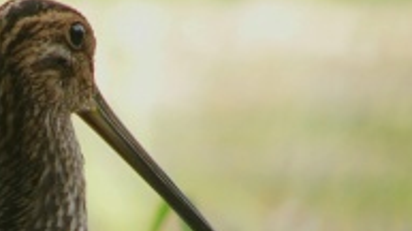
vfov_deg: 1.6
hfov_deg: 2.8
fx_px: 8434
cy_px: 342
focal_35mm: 773
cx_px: -49
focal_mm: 47.5
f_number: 3.3
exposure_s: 1/200
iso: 50
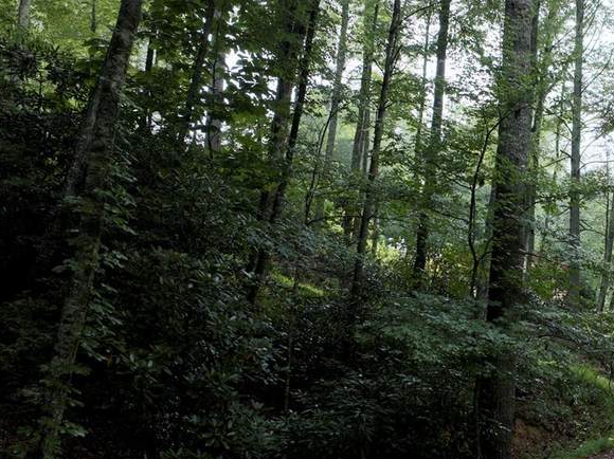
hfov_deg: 33.4
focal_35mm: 53
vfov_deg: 27.3
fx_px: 939
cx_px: 603
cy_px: 319
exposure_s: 1/50
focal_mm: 12.29
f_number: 2.8
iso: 100
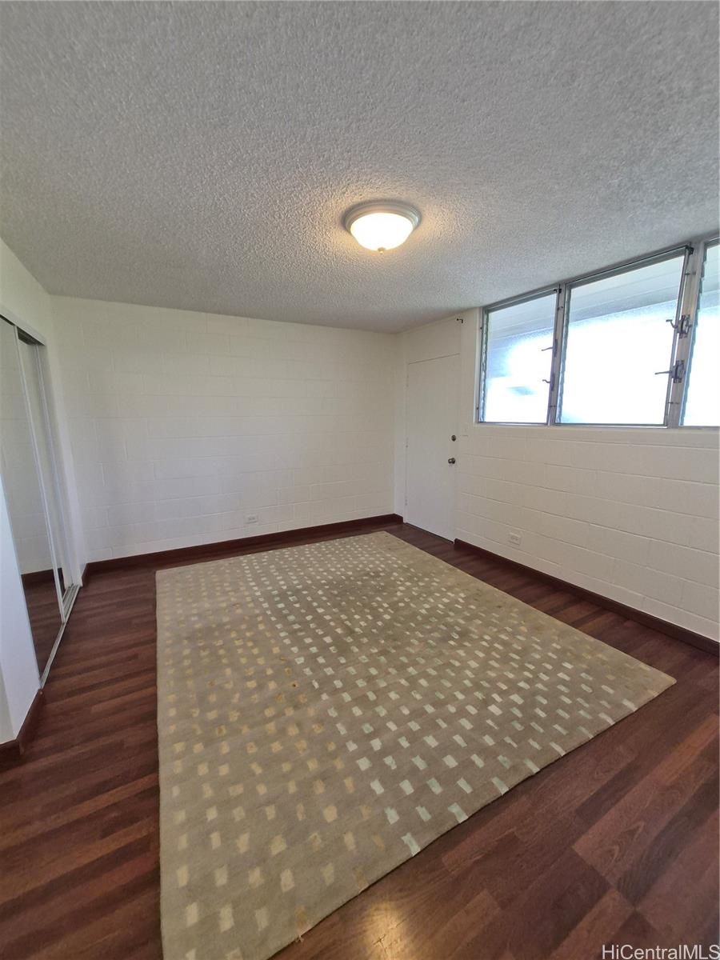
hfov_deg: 89.9
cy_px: 480
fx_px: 361
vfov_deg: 106.2
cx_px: 360
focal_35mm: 13
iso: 64
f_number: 2.2
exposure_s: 1/60
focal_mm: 1.7
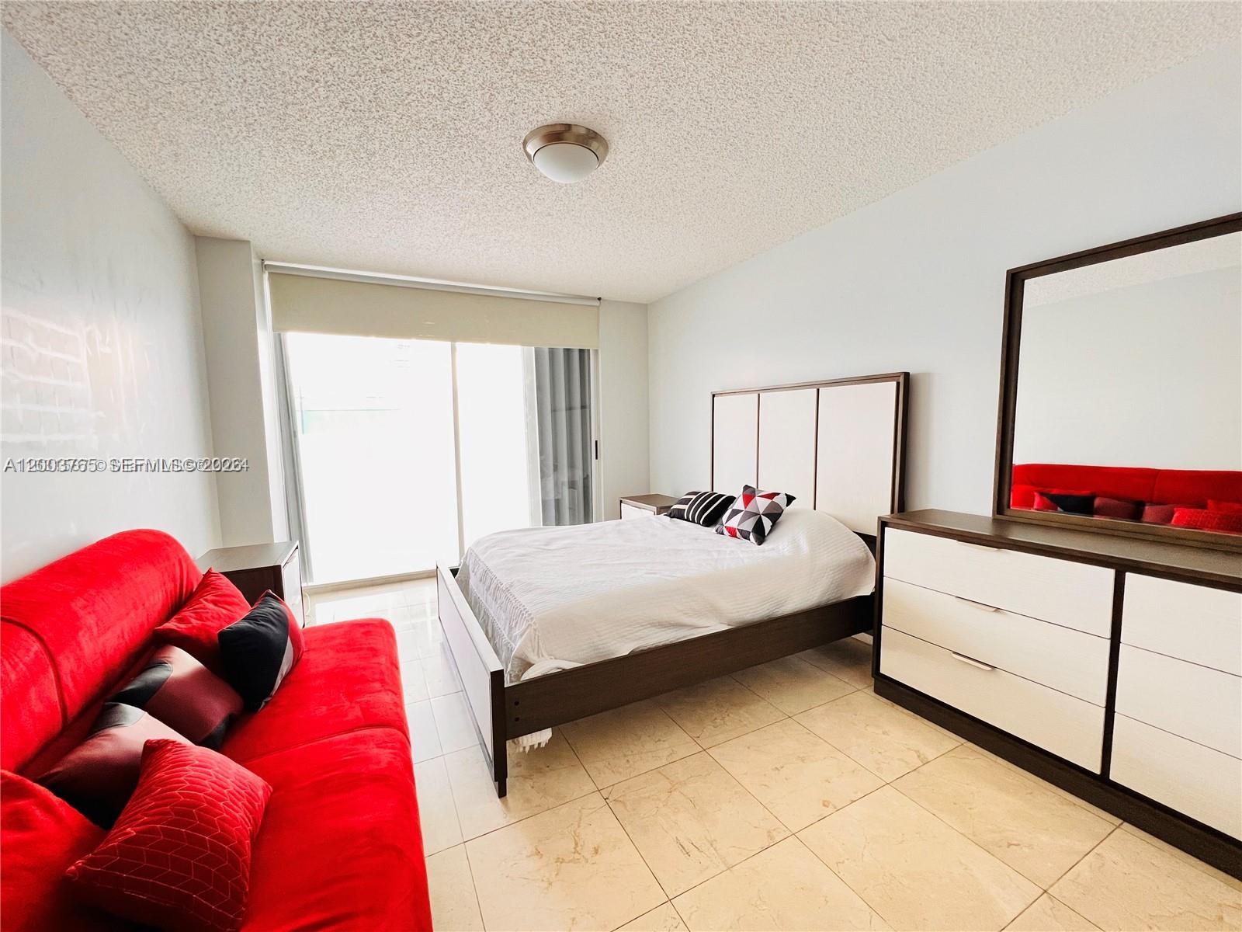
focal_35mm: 13
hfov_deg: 106.2
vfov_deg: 89.9
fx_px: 466
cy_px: 466
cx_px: 621
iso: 250
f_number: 1.8
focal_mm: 1.57
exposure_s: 1/60
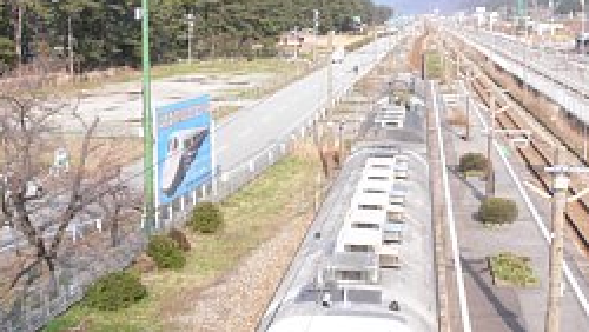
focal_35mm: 61
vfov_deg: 19.7
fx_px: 953
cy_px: 217
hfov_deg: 34.3
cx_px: 294
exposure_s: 1/100
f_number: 5.6
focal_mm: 7.4
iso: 80
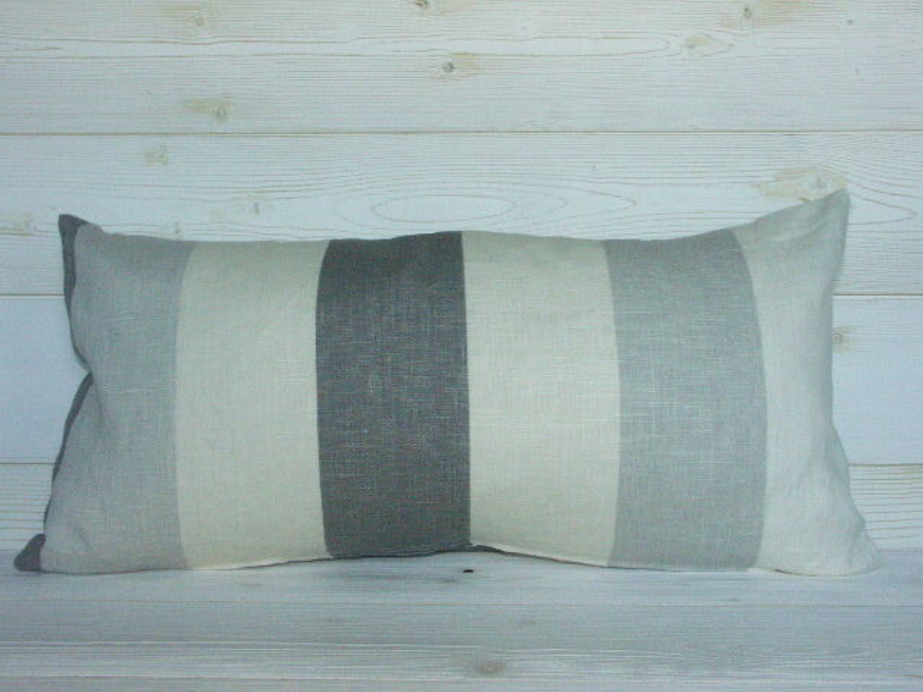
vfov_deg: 38.7
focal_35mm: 37
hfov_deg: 50.1
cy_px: 346
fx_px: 987
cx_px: 462
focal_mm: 9.74
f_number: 7.1
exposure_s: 1/50
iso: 400
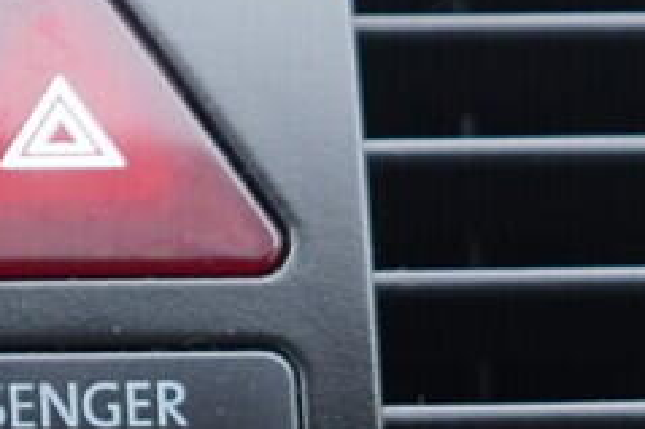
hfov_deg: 9.4
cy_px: 782
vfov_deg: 6.2
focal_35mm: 217
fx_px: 3885
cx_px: -65
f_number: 2.8
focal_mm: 24
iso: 250
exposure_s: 1/40
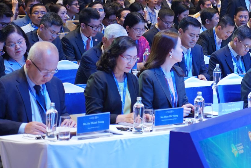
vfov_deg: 7.2
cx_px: 280
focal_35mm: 191
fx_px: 1332
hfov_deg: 10.6
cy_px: 27
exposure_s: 1/80
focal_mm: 70
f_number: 2.8
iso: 640
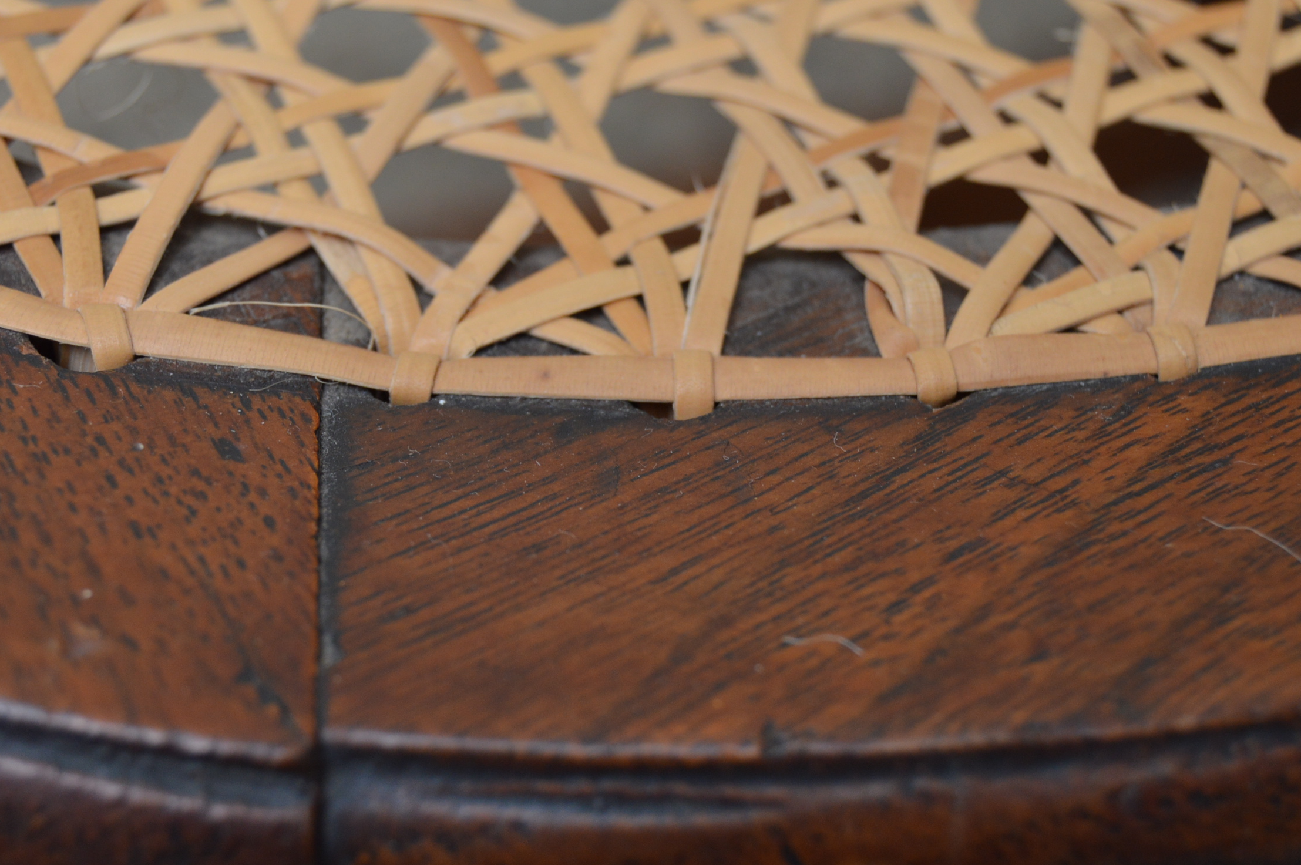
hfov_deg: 22.2
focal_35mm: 92
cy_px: 379
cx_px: 586
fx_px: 3310
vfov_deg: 14.9
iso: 400
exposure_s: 1/80
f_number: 5.6
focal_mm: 45
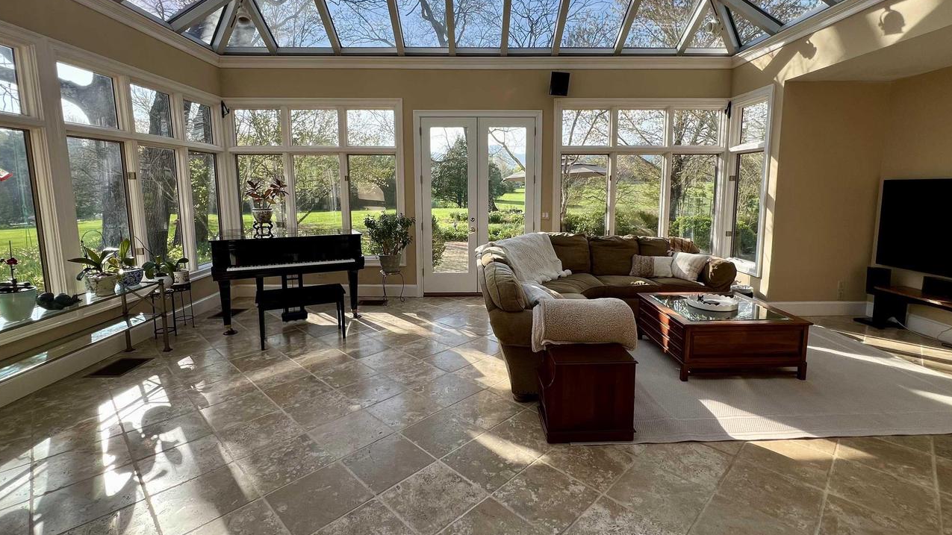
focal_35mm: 16
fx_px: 404
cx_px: 479
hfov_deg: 99.4
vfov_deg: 66.9
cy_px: 238
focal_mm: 1.57
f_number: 1.8
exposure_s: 1/181
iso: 32
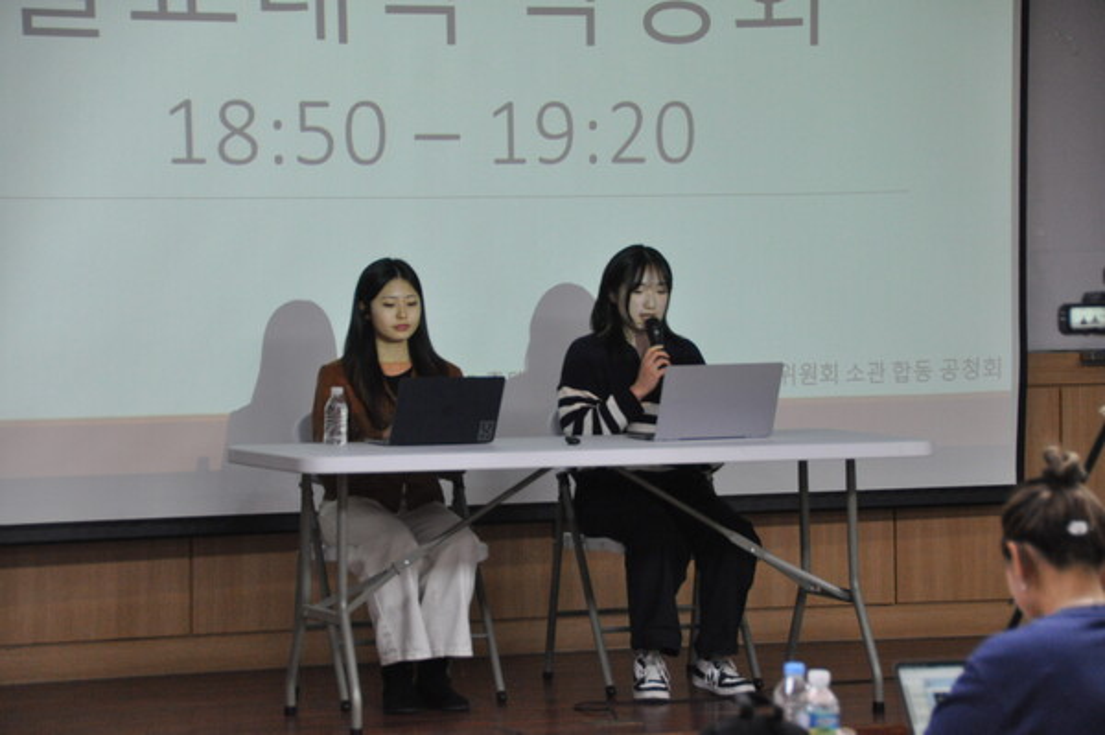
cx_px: 552
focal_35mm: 135
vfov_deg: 10.1
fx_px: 4140
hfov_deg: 15.2
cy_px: 368
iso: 1600
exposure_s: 1/125
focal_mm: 90
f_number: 5.3
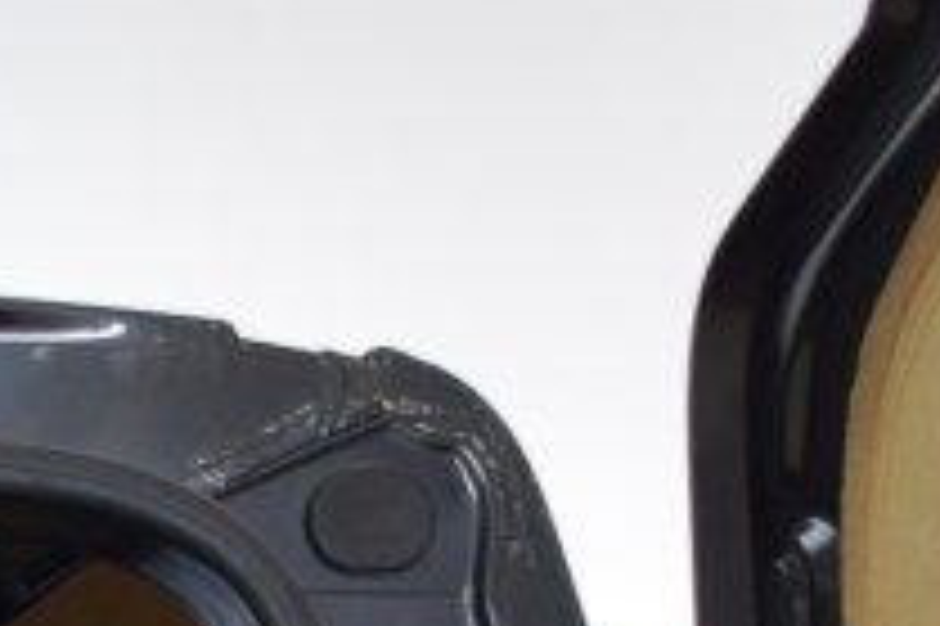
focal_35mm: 227
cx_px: -1219
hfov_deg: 8.4
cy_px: 2225
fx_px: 5912
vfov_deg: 5.5
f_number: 4
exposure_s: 1/60
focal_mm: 21
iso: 400
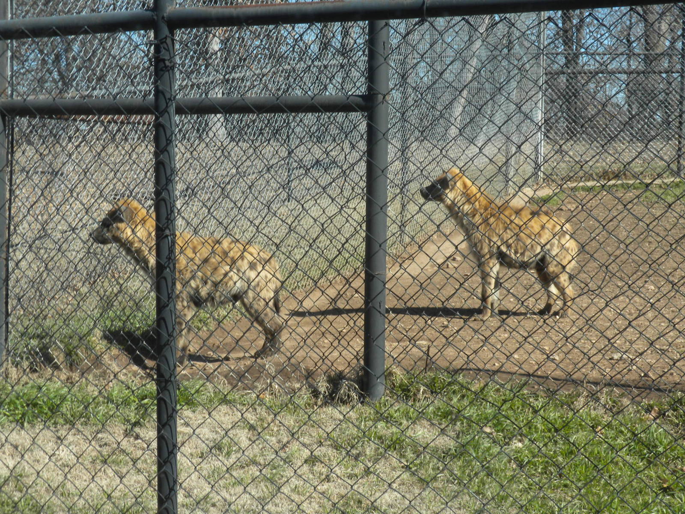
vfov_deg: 20.4
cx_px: 342
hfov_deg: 27.0
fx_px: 1425
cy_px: 257
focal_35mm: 72
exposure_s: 1/30
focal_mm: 12.7
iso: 64
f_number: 14
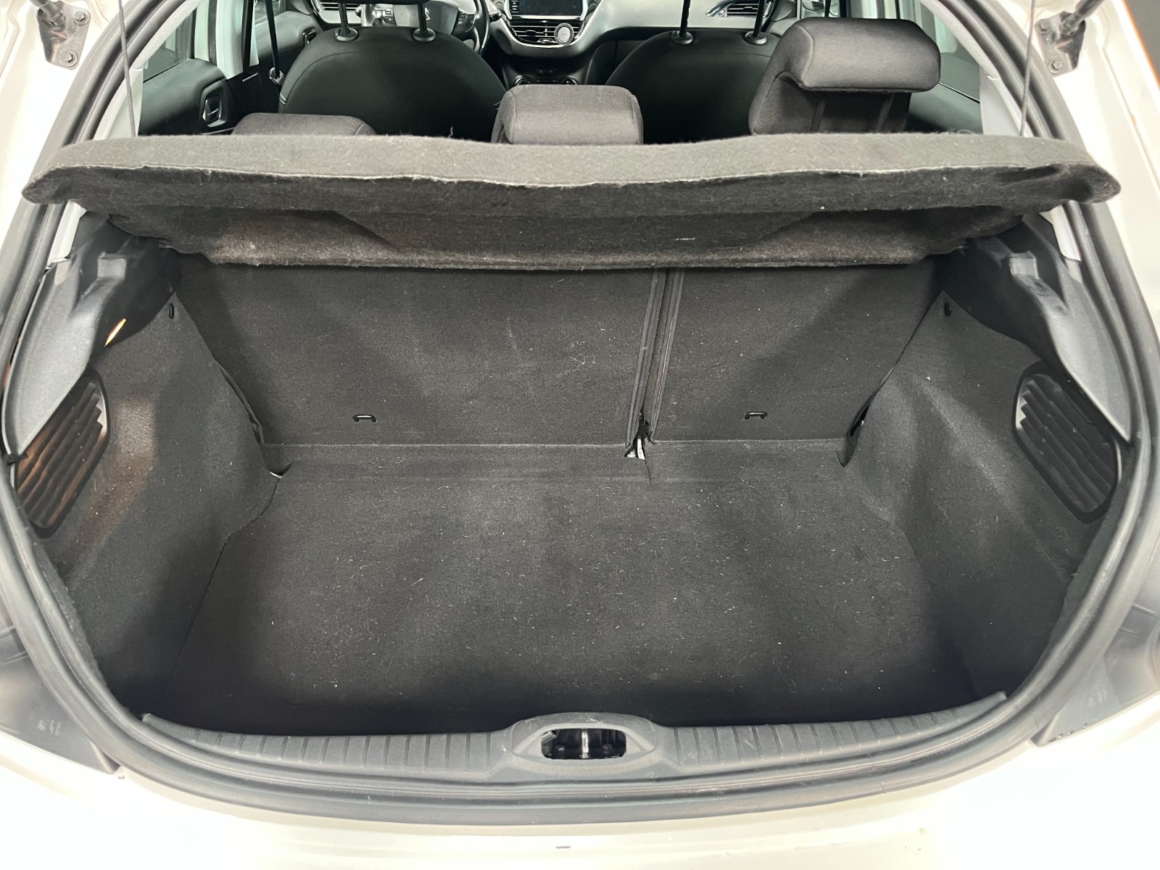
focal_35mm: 26
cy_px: 435
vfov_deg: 53.1
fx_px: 871
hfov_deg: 67.3
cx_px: 580
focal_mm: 5.1
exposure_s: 1/33
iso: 500
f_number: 1.6
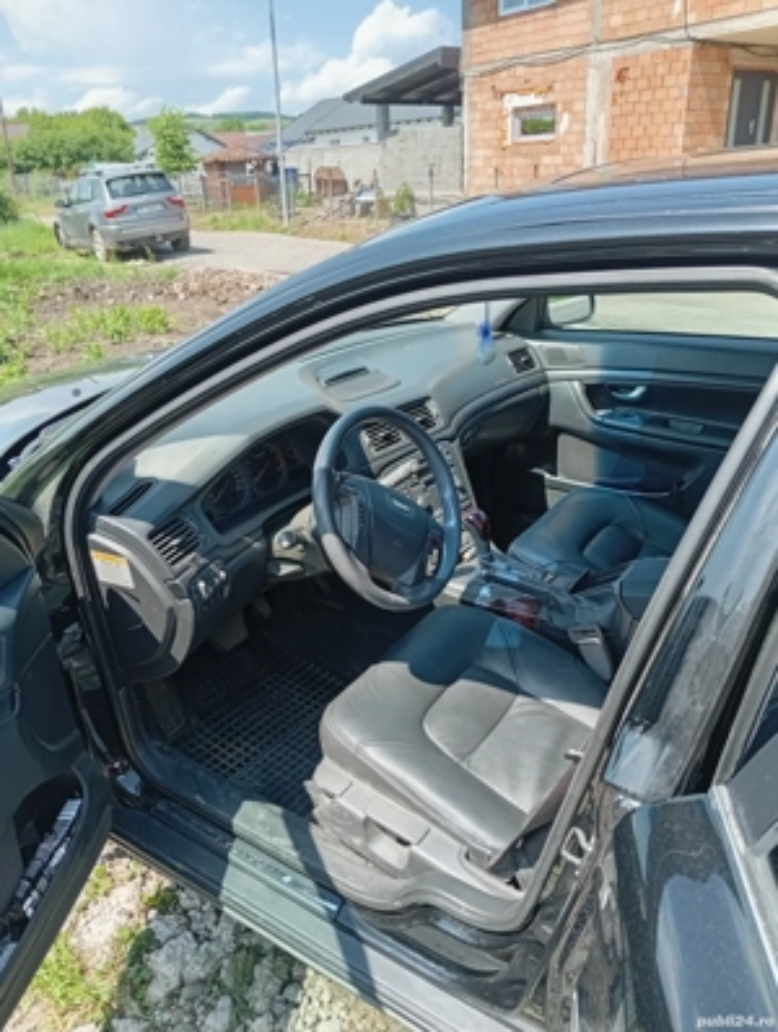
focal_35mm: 27
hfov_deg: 51.5
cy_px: 516
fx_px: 807
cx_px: 389
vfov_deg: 65.2
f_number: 1.8
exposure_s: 1/100
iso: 50
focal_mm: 3.98
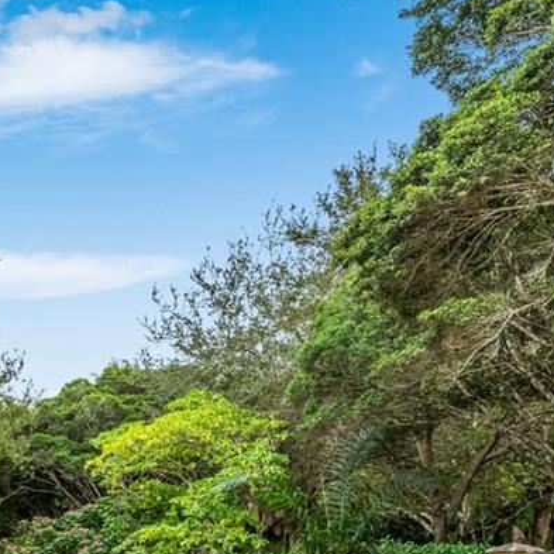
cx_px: -193
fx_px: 815
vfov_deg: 33.6
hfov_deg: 29.2
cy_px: 582
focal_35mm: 45
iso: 100
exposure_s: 1/25
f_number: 11
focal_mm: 13
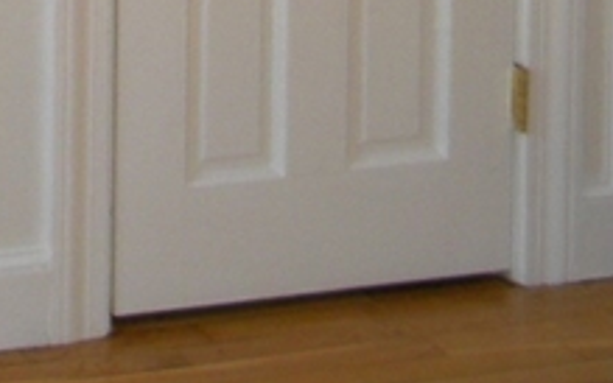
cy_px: -531
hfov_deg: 12.8
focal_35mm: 139
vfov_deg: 8.6
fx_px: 2323
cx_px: -686
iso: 107
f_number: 3.5
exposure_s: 1/53.2
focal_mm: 5
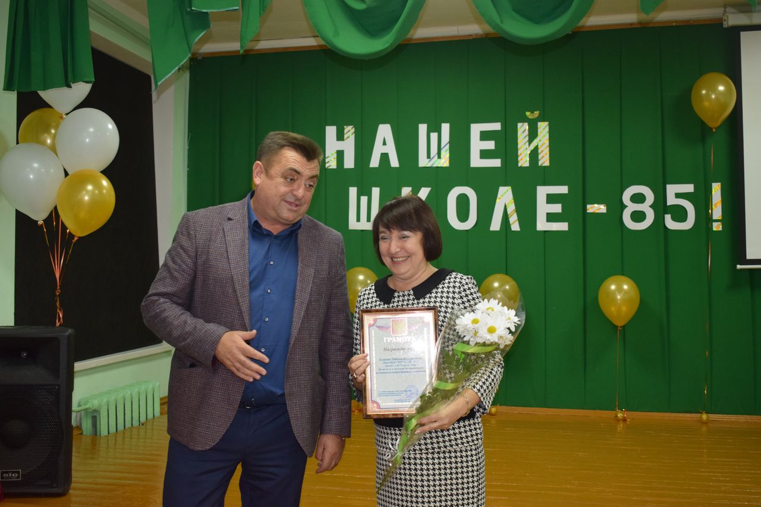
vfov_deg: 30.8
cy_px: 254
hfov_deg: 45.0
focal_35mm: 44
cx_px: 380
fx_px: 919
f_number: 5
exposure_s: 1/100
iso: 800
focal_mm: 29
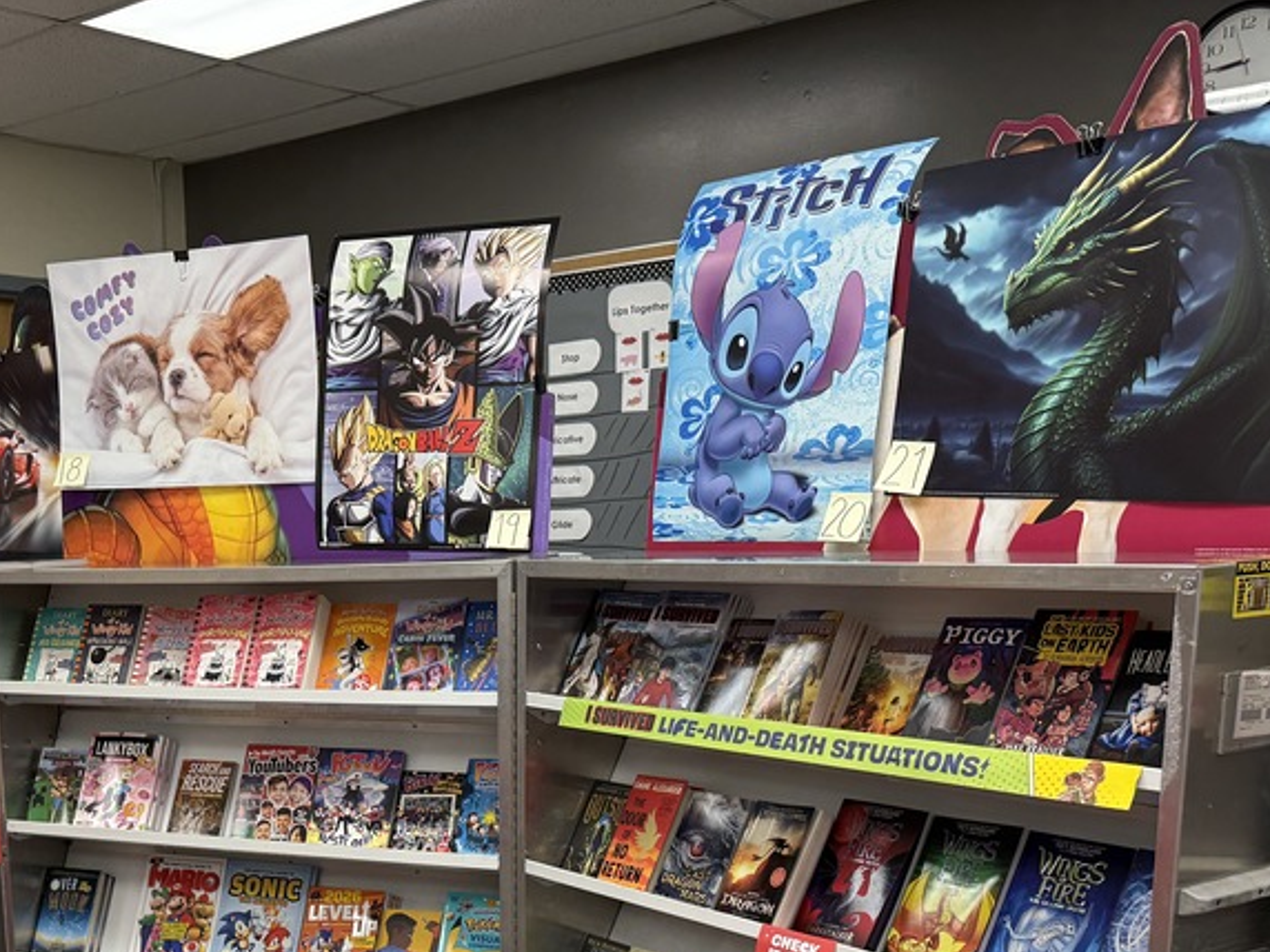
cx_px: 275
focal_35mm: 43
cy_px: 843
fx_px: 1578
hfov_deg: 42.1
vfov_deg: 32.1
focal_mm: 6.76
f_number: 1.78
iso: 160
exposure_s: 1/120
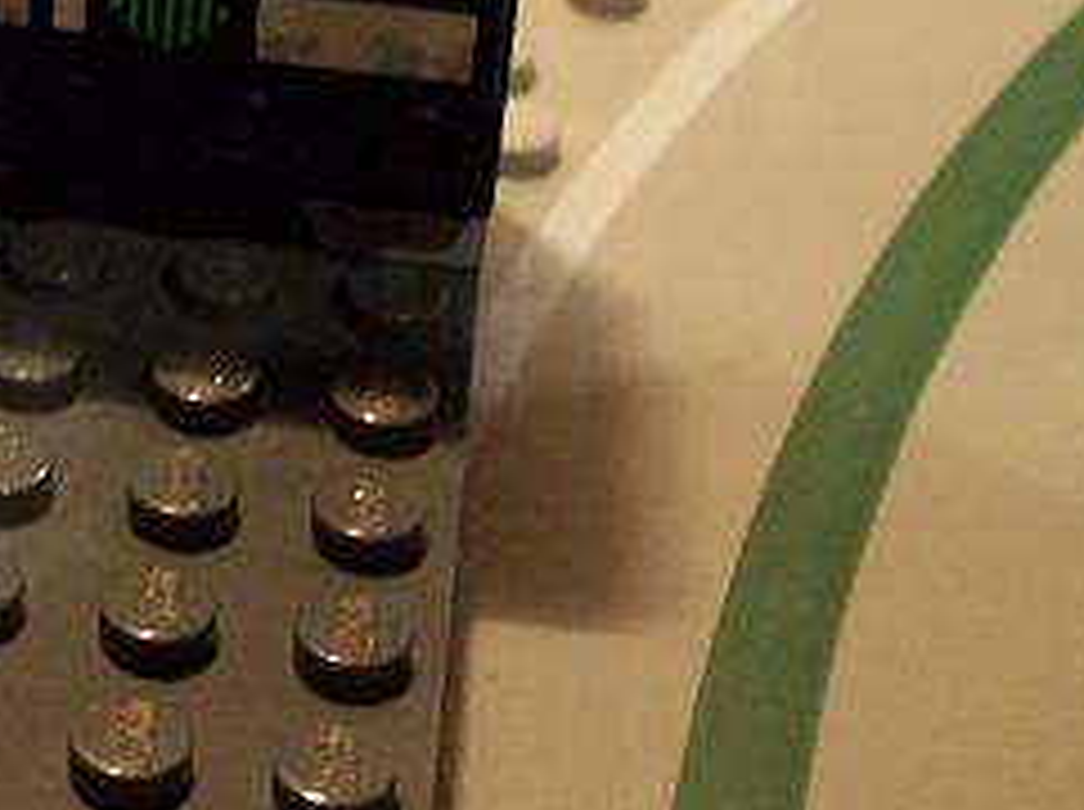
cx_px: -97
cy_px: -97
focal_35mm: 104
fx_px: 3252
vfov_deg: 13.9
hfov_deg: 18.3
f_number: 2.7
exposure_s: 1/8
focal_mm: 6
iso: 200
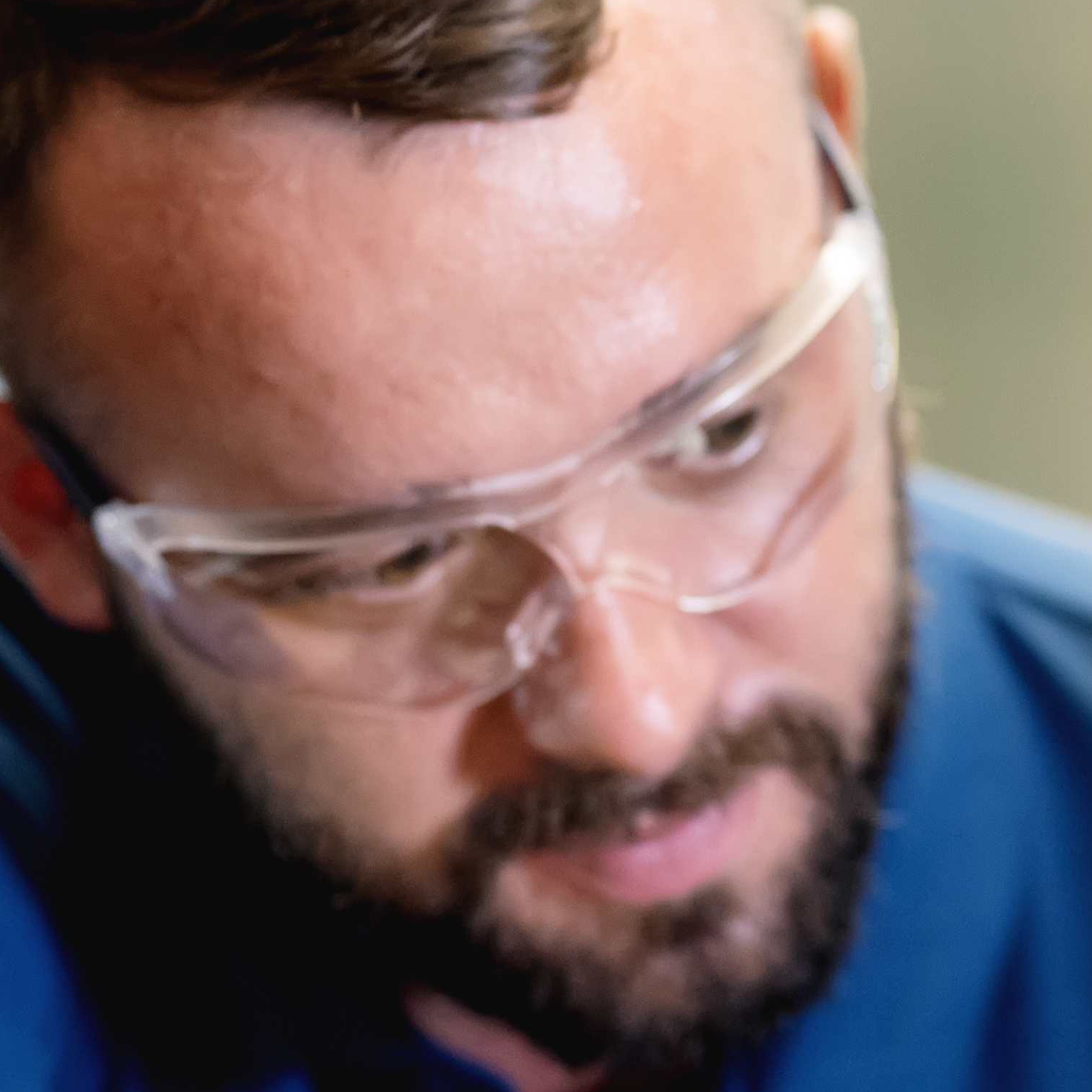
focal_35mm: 395
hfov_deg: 4.4
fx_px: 14098
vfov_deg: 4.4
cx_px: 1362
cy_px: 567
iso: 800
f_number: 1.8
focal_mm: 85
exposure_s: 1/160
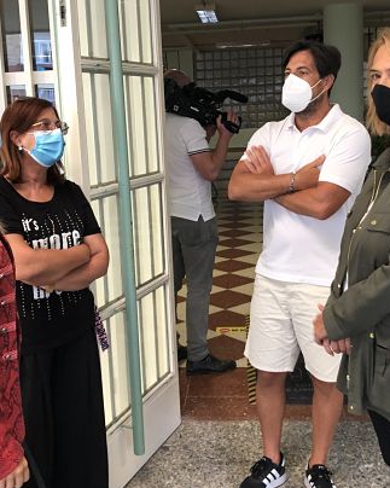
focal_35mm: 45
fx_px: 650
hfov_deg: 33.4
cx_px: 189
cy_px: 205
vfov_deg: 41.0
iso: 32
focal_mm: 4
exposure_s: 1/25
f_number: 1.8
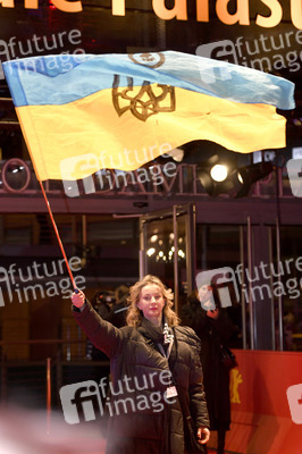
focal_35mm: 90
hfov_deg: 15.2
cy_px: 227
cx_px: 151
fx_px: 1134
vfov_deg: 22.6
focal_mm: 90
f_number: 3.2
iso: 1250
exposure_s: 1/400
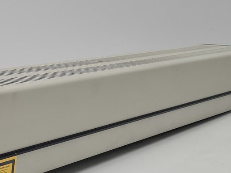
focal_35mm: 87
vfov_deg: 17.0
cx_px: -19
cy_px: 102
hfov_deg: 21.4
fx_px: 581
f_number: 1.8
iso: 50
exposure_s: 1/142
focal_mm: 5.4
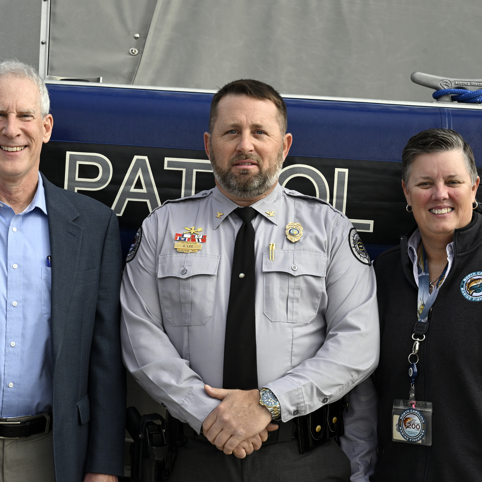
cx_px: 225
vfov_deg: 19.3
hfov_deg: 19.3
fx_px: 1418
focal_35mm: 90
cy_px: 241
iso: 1000
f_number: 10
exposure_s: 1/1250
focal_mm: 70
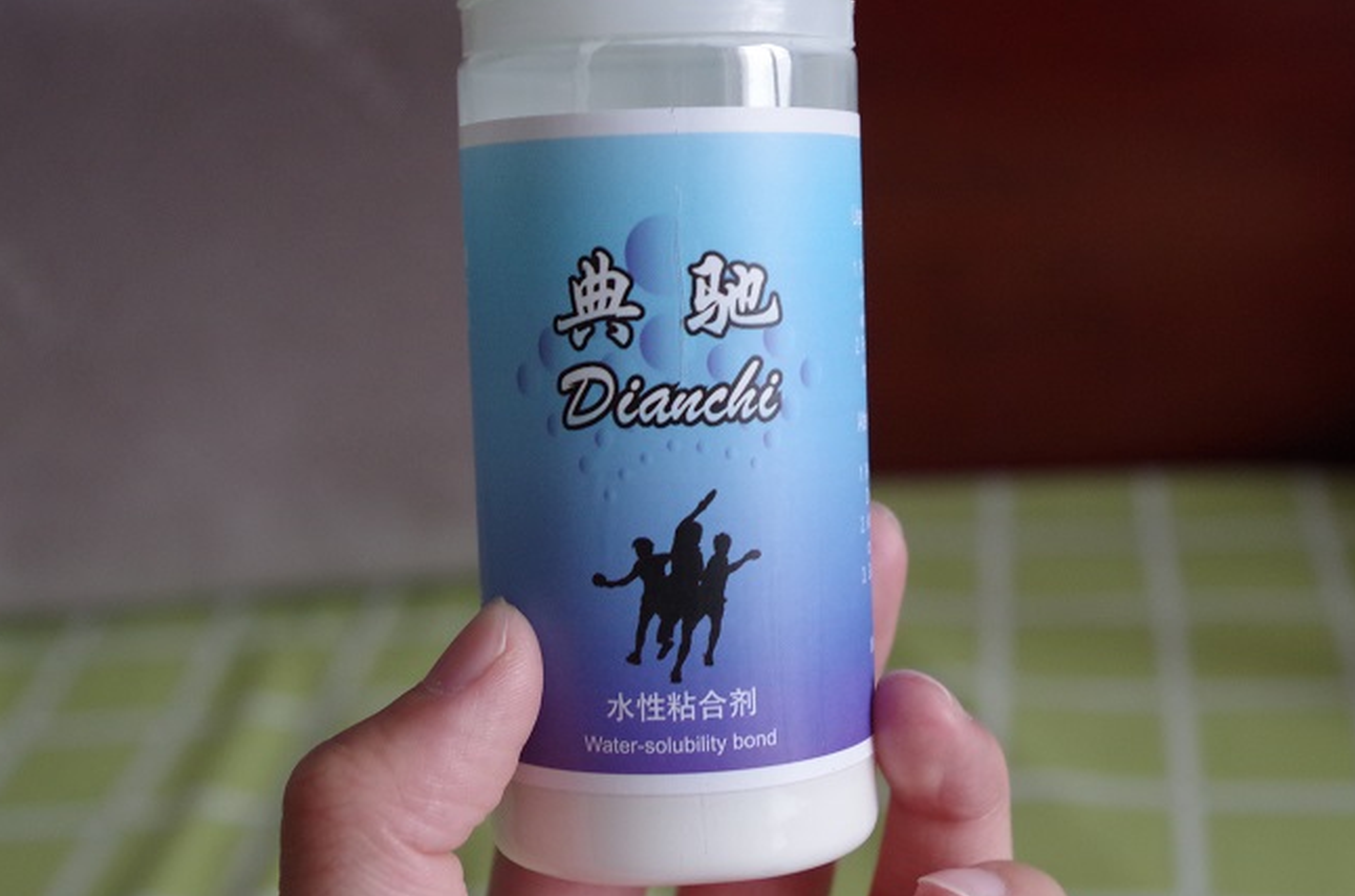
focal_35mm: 59
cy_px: 447
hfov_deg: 34.2
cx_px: 745
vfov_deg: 23.0
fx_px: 2198
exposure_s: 1/80
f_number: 5.6
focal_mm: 35
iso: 1600
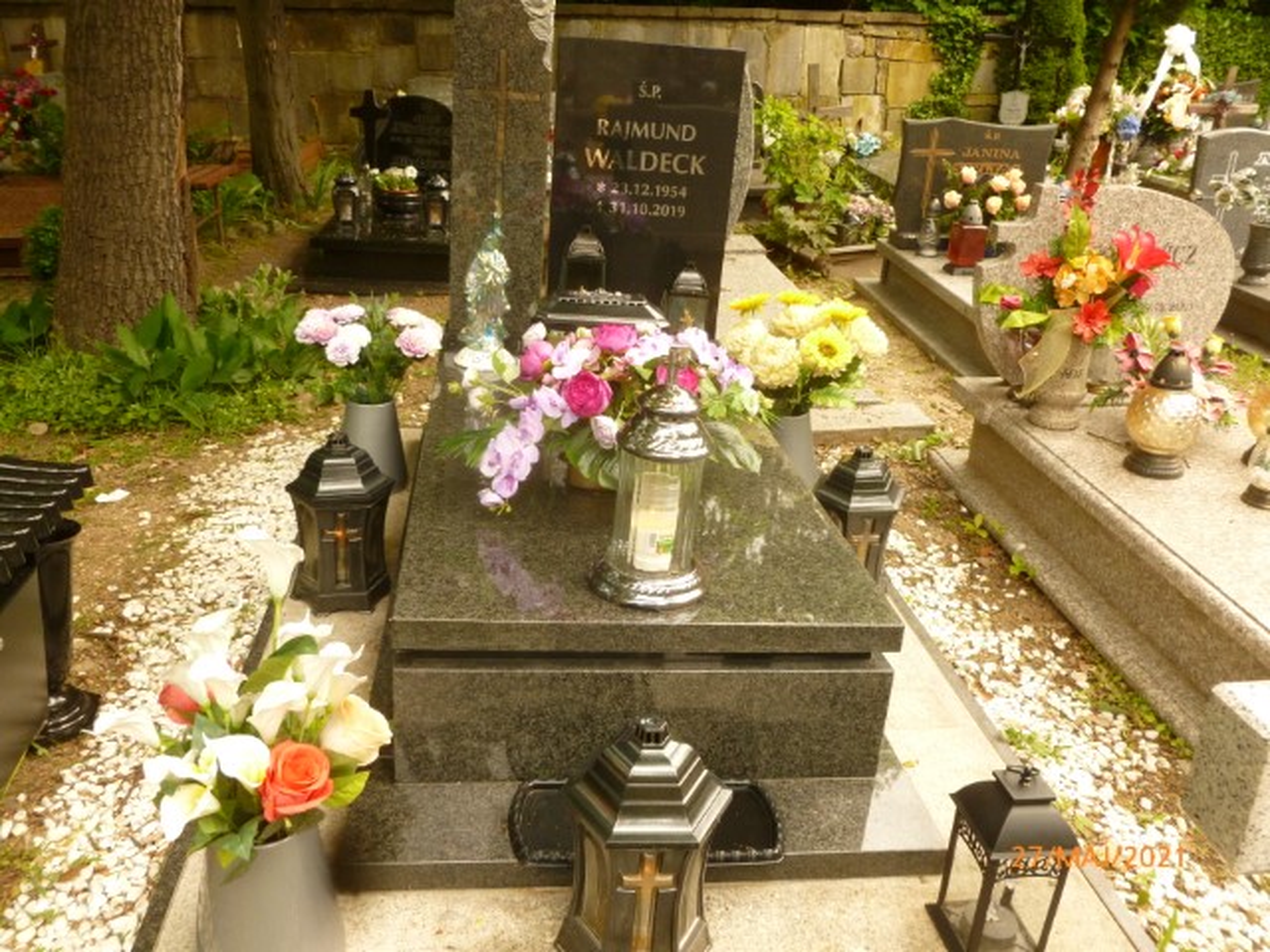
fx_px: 1027
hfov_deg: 63.4
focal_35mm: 28
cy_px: 476
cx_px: 635
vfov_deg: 49.7
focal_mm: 5
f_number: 3.3
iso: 200
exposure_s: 1/250
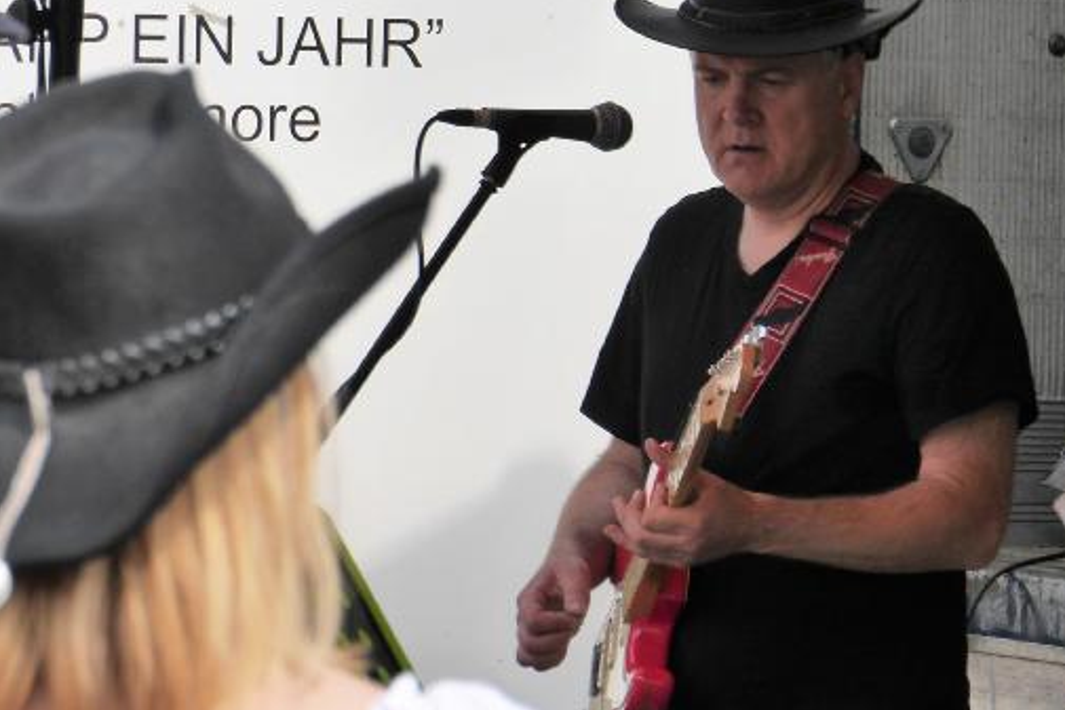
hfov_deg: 6.9
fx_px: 8877
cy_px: 381
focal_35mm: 300
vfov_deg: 4.6
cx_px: 759
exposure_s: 1/500
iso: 200
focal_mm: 91
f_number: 8
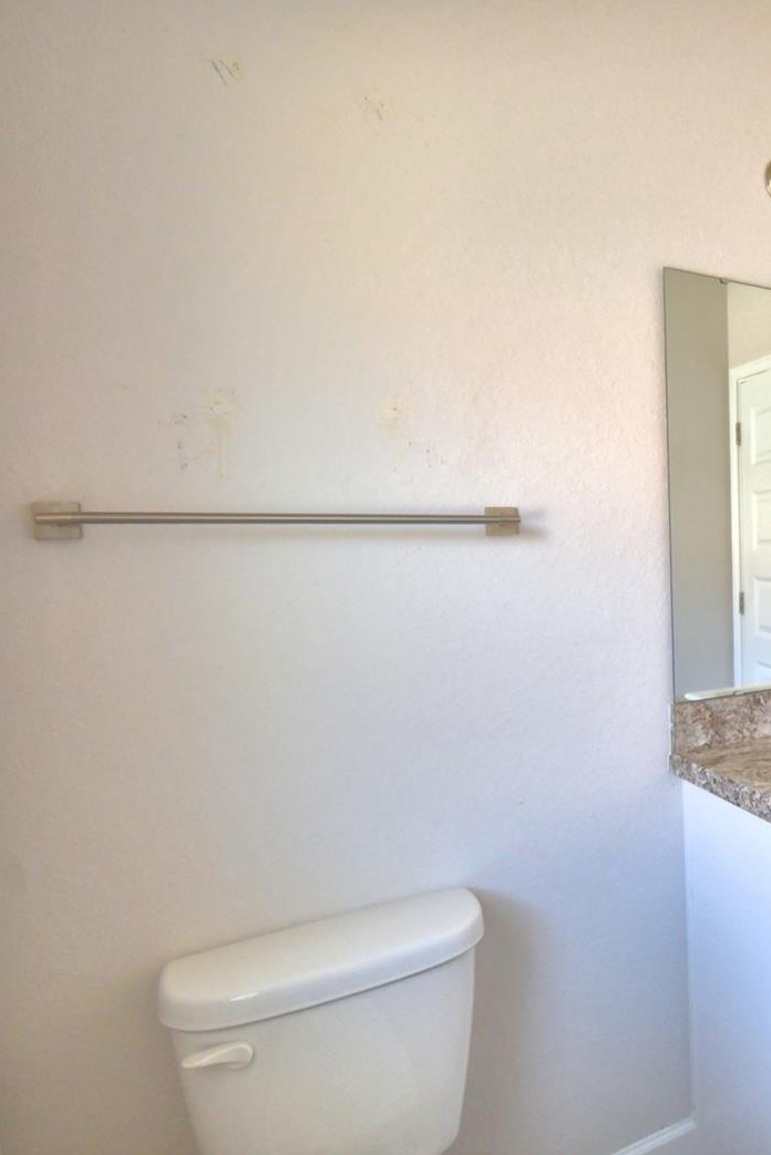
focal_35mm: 23
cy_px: 569
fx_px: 738
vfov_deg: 76.1
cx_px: 778
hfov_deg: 46.0
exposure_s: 1/50
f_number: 4.5
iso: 400
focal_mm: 10
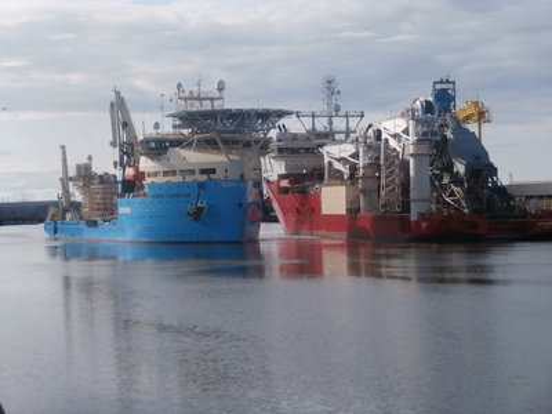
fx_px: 1371
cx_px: 276
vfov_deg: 17.2
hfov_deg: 22.8
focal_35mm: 86
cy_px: 207
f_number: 5
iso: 100
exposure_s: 1/640
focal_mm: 15.16
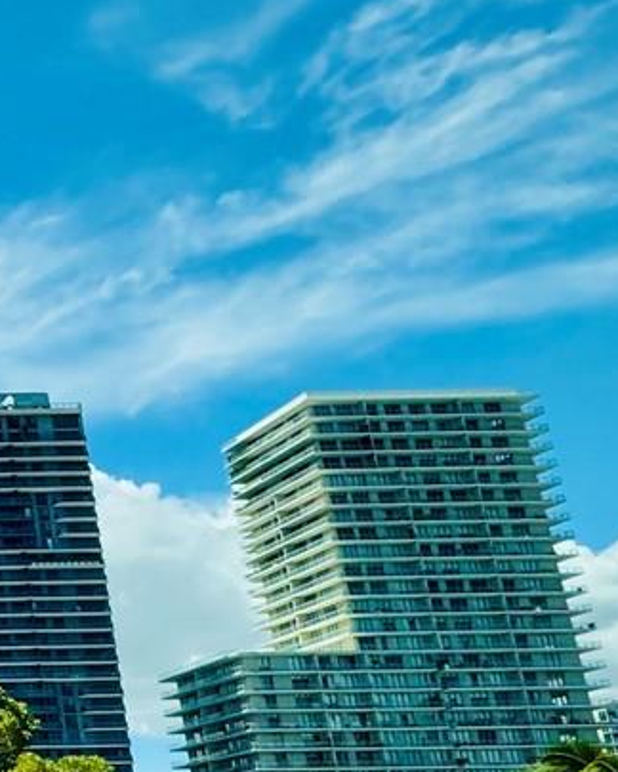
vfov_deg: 33.4
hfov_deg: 19.2
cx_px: -563
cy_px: 648
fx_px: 1235
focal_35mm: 54
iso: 50
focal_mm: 2.22
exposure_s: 1/1927
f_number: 2.2
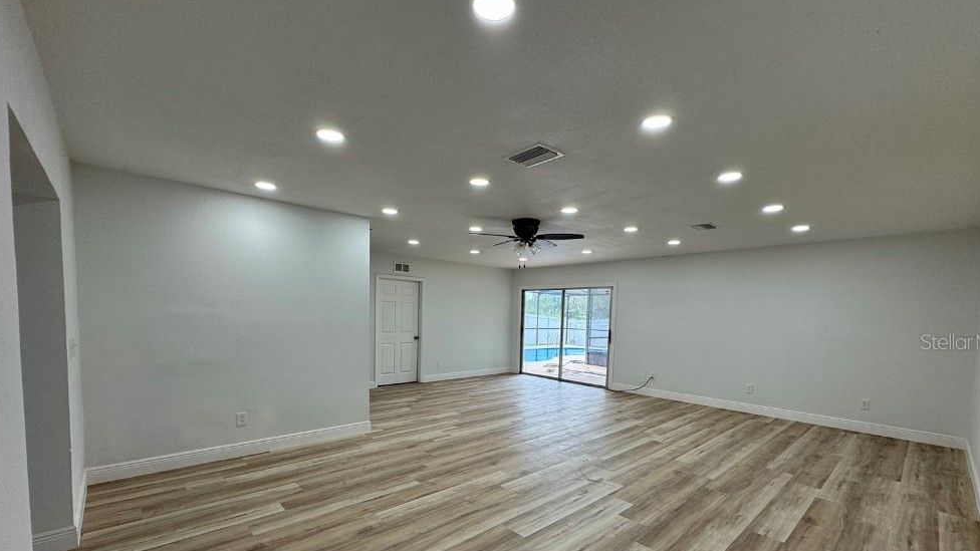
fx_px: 416
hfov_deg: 99.4
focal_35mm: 16
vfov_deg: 66.2
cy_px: 341
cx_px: 501
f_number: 2.2
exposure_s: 1/120
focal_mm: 2.22
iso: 80
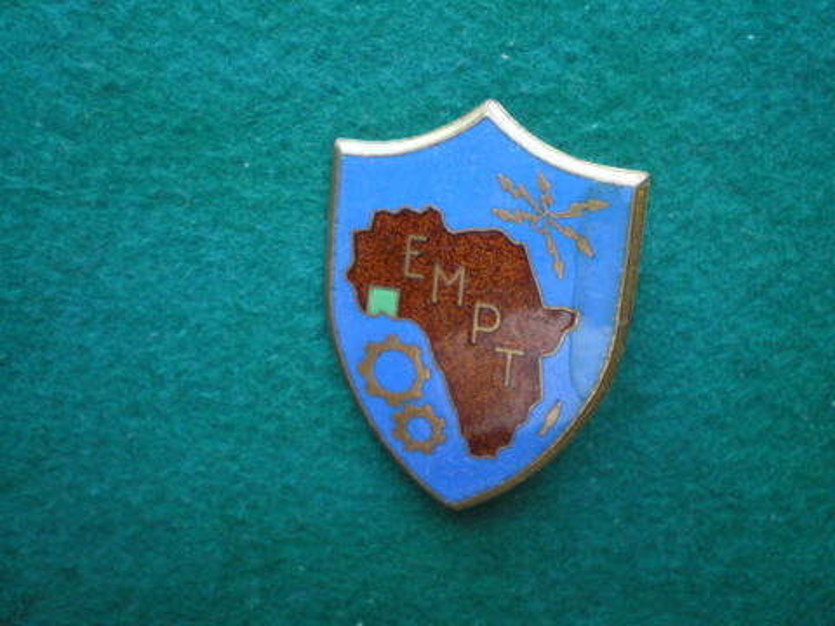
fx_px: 917
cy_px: 313
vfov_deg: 37.7
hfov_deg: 49.0
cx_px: 418
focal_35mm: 38
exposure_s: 1/20
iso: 400
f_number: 3.1
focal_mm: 6.3
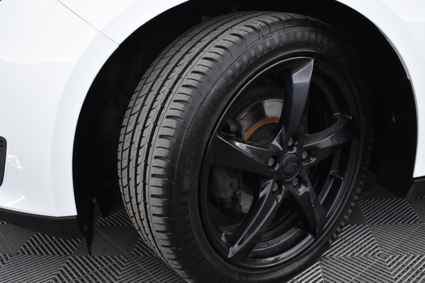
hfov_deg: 55.6
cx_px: 238
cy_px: 145
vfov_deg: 38.9
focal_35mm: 34
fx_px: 401
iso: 1100
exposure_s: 1/30
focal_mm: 18
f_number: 3.5
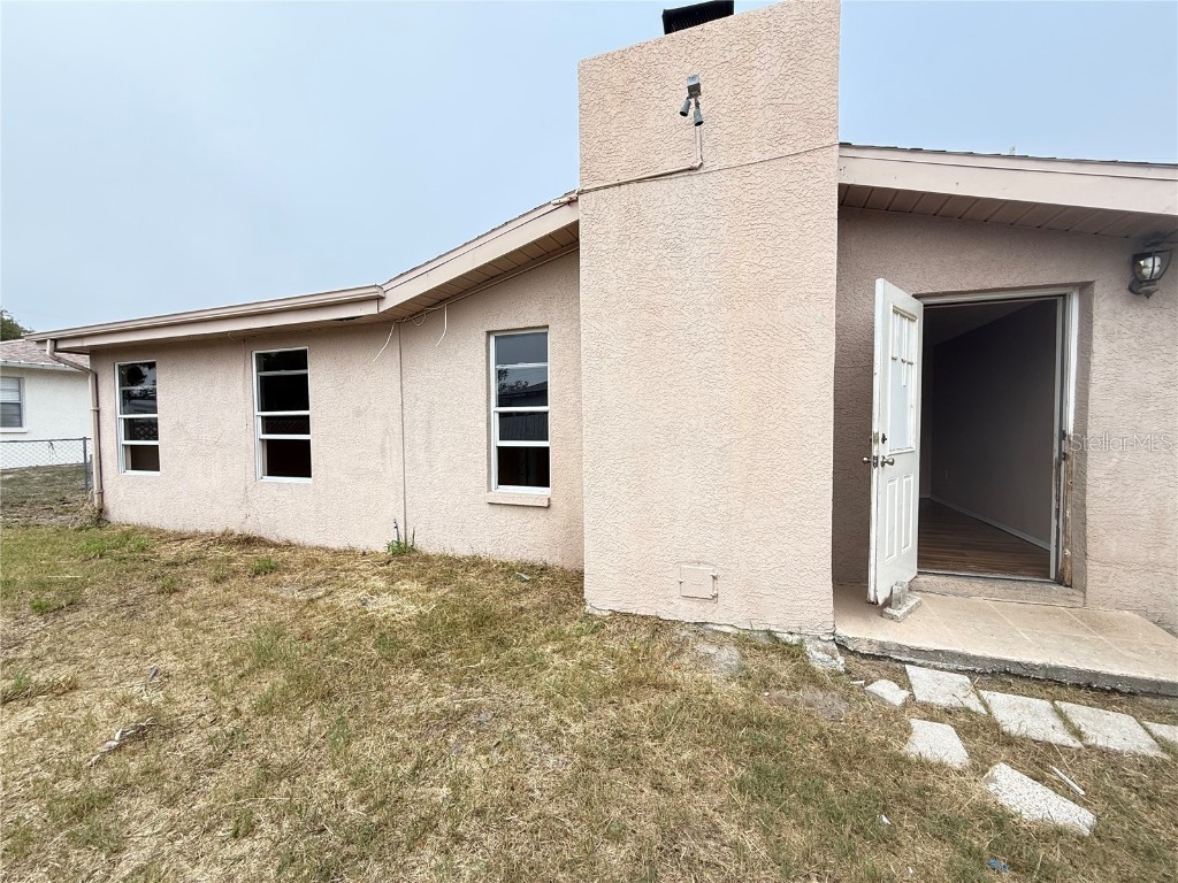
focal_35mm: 14
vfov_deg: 85.7
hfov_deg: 102.1
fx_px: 476
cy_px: 442
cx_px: 589
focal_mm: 2.22
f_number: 2.2
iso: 64
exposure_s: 1/227
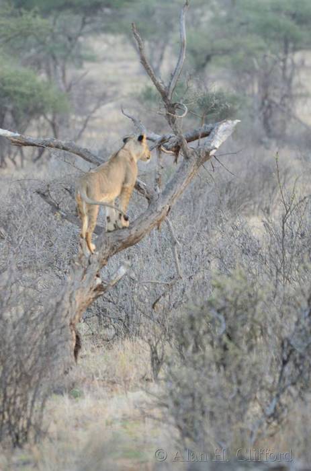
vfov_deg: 3.4
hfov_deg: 2.3
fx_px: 7817
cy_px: 236
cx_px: 156
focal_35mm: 600
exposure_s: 1/320
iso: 2500
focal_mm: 400
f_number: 5.6
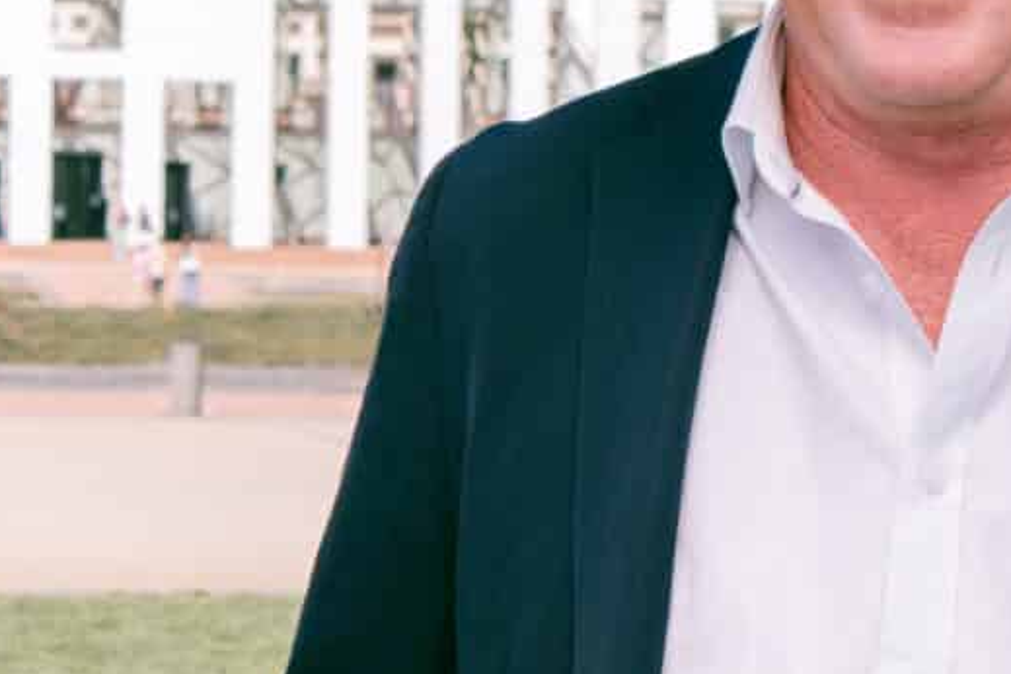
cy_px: 272
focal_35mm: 153
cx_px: 444
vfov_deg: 9.0
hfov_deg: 13.4
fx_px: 4296
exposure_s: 1/320
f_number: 5.6
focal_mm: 31
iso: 125
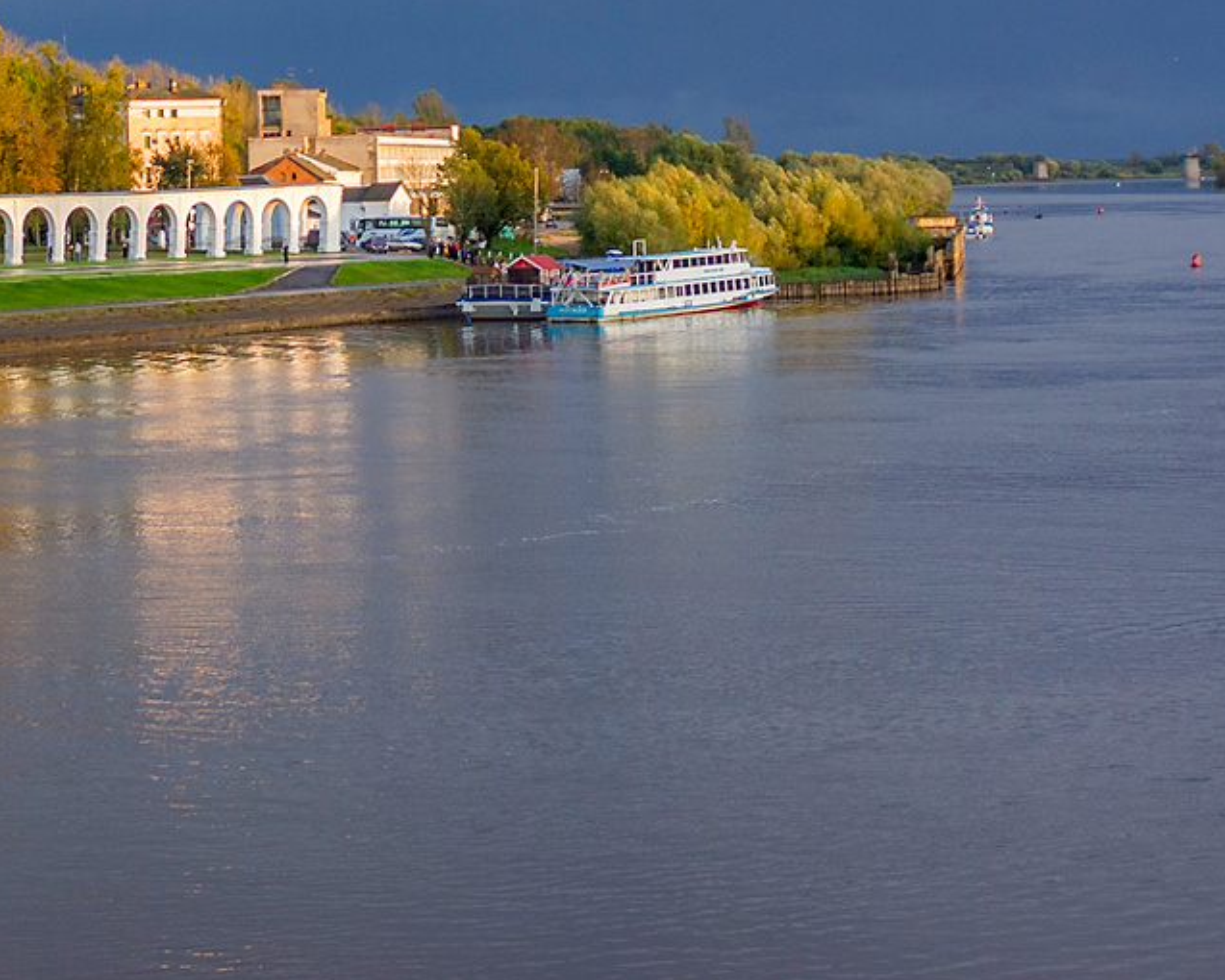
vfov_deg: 15.8
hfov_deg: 19.6
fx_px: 3483
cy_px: 91
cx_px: 127
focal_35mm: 96
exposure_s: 1/100
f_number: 5
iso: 200
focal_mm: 31
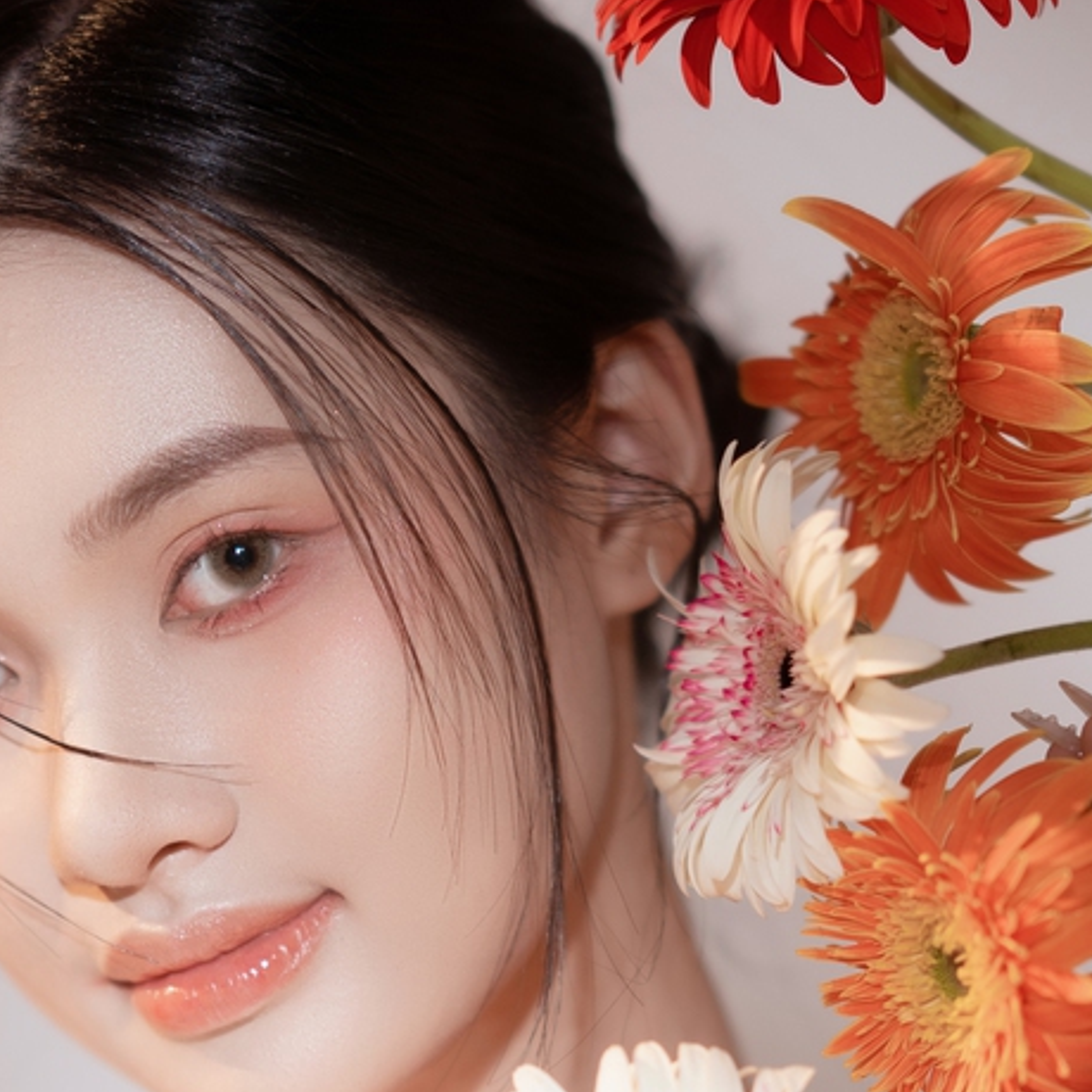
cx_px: 354
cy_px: 1035
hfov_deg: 7.8
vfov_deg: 7.8
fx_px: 8030
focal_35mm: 225
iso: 200
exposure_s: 1/160
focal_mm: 85
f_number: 1.4
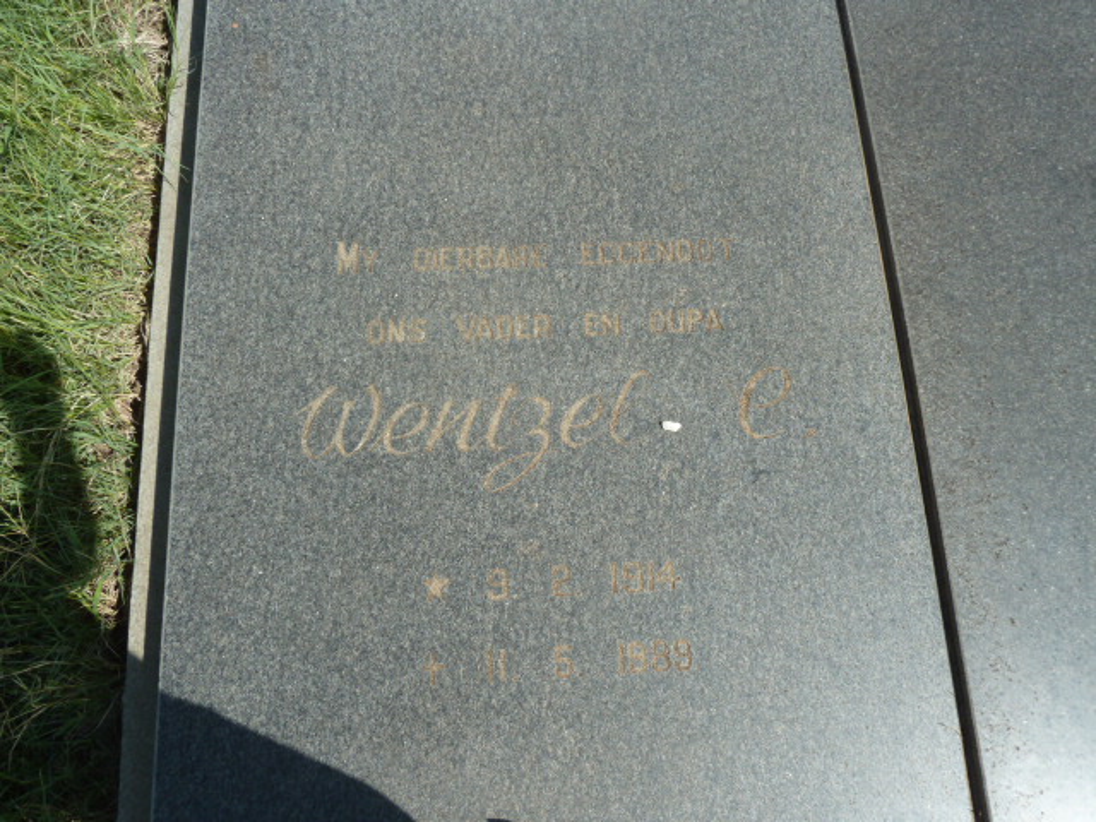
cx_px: 548
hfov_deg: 69.4
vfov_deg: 54.9
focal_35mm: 25
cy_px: 411
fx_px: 792
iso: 80
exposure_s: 1/500
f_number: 4
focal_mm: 4.1
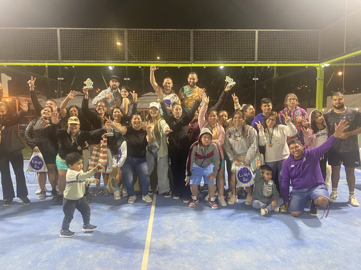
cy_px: 135
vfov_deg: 53.1
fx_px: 271
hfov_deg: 67.3
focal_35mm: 26
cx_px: 180
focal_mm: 4.25
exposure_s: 1/50
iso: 320
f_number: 1.8
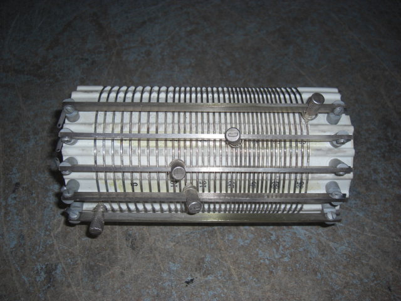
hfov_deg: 49.0
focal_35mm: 38
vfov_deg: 37.7
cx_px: 200
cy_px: 150
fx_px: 440
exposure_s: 1/60
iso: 80
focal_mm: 7.9
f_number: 2.8
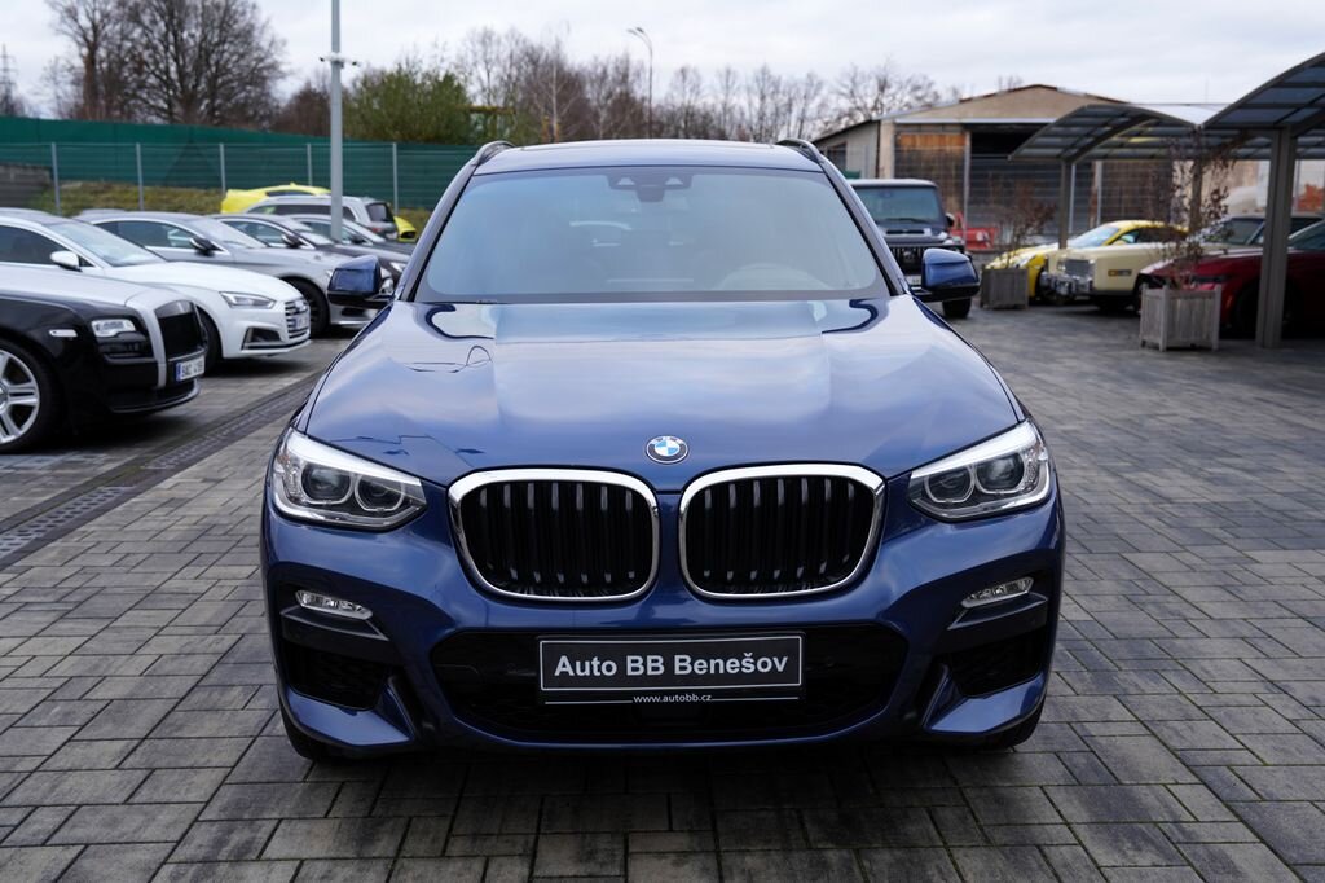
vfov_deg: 38.9
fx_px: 1251
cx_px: 662
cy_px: 442
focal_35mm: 34
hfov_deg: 55.8
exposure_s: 1/80
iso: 100
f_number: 4
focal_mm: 34
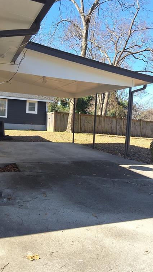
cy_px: 138
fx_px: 224
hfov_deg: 37.7
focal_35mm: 31
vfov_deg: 62.6
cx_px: 69
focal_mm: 2.91
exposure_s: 1/611
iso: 32
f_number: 1.9
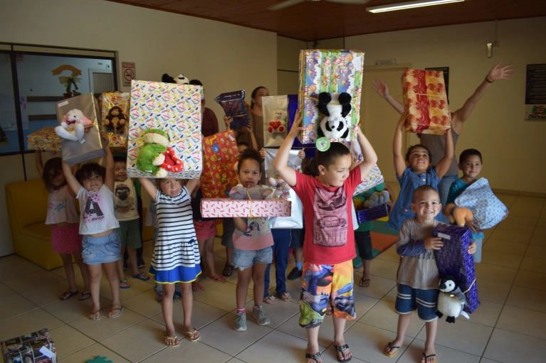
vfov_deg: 47.9
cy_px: 182
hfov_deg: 67.4
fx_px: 409
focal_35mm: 27
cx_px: 273
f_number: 3.5
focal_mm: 18
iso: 200
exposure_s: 1/60
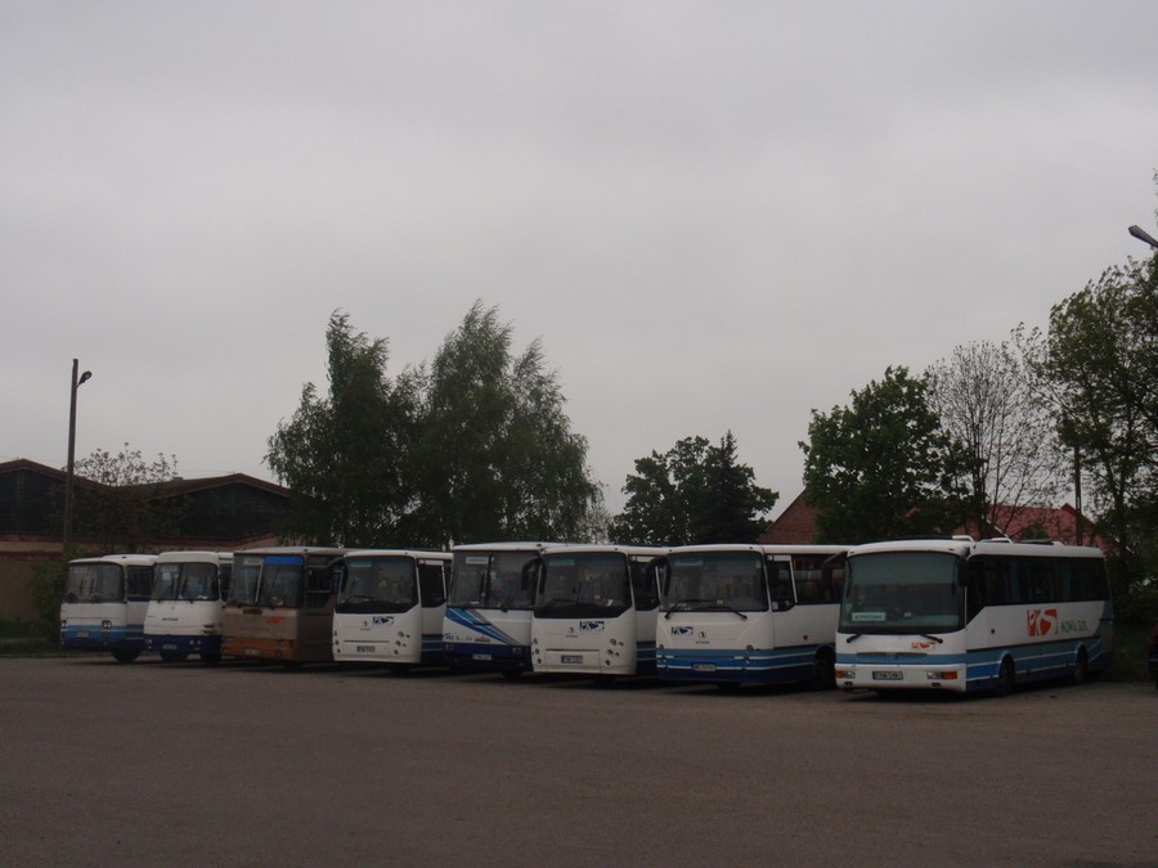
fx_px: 1606
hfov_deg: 39.7
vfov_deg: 30.3
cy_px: 434
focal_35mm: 48
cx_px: 579
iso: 160
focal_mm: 8.69
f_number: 4.2
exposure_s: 1/500
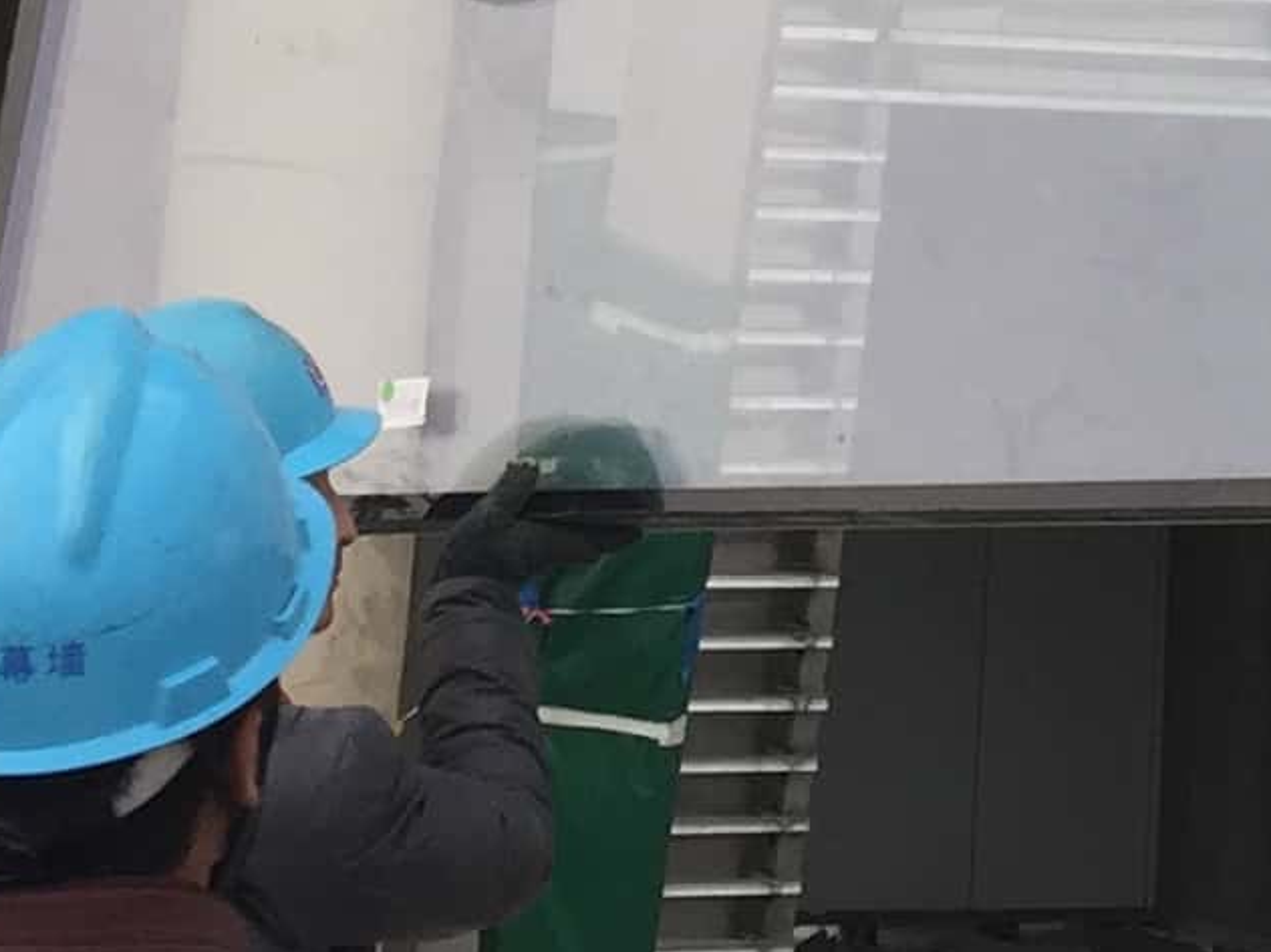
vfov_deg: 9.2
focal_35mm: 150
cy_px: -1051
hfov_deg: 12.7
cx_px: 1680
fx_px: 5507
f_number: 2.2
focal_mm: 4.15
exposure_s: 1/141
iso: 32
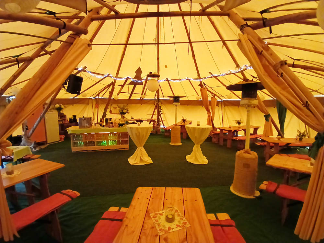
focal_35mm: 17
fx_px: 159
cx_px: 162
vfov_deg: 74.7
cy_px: 122
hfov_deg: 91.0
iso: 500
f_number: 2.2
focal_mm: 1.4
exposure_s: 1/25
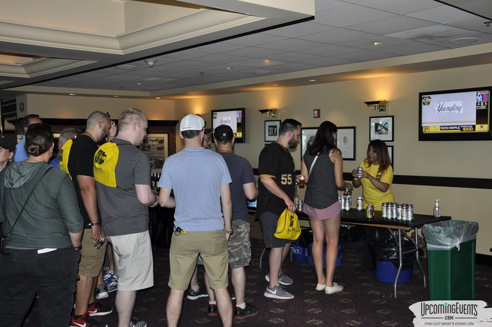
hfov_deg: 49.6
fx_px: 532
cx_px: 246
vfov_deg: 34.1
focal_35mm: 39
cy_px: 164
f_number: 4
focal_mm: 26
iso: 200
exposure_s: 1/60
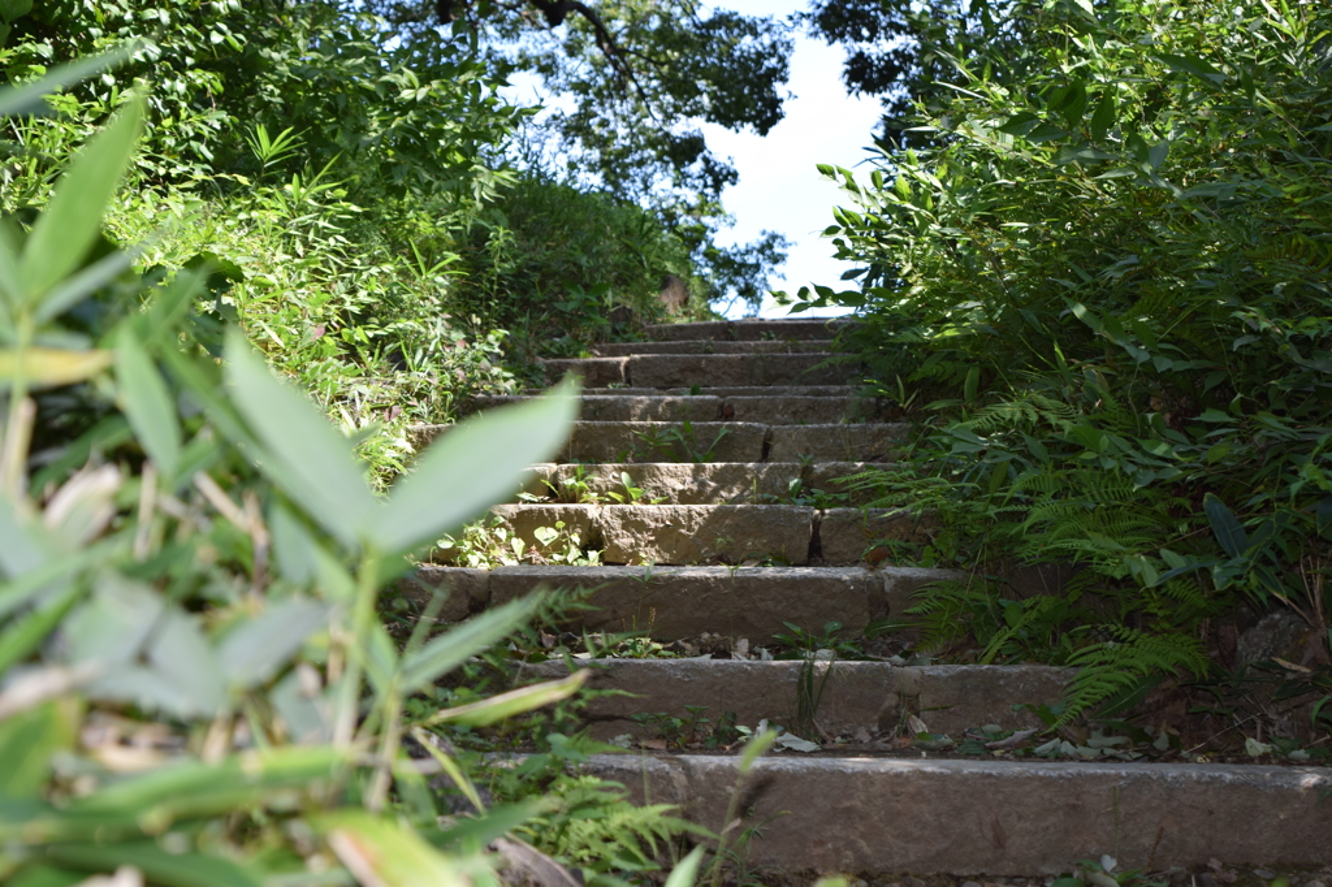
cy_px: 444
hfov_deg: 26.0
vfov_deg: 17.5
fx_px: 2885
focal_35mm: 78
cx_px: 666
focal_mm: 52
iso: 100
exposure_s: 1/125
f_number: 5.6
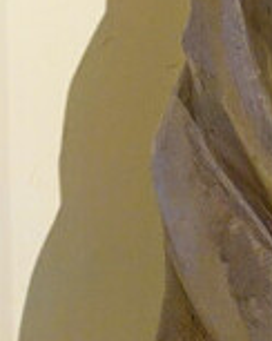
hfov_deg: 4.1
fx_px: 3710
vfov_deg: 5.1
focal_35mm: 368
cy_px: -457
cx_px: 551
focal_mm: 18.51
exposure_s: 1/30
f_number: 2.8
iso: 800
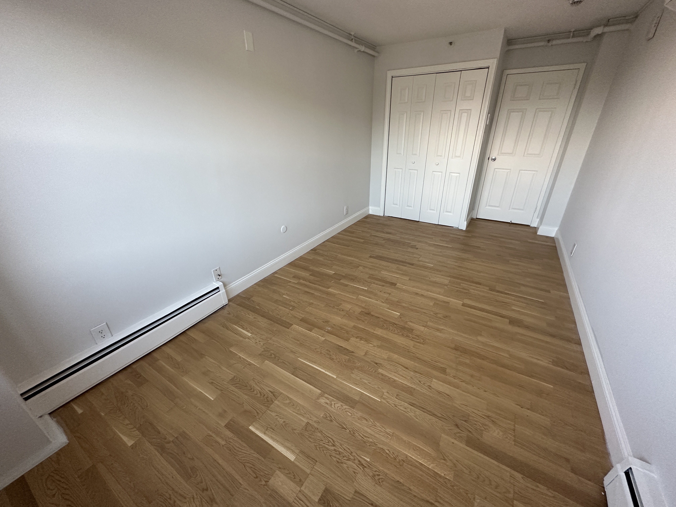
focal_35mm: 14
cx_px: 338
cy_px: 254
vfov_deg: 85.7
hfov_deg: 102.1
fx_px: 273
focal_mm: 2.22
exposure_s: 1/120
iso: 320
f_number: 2.2
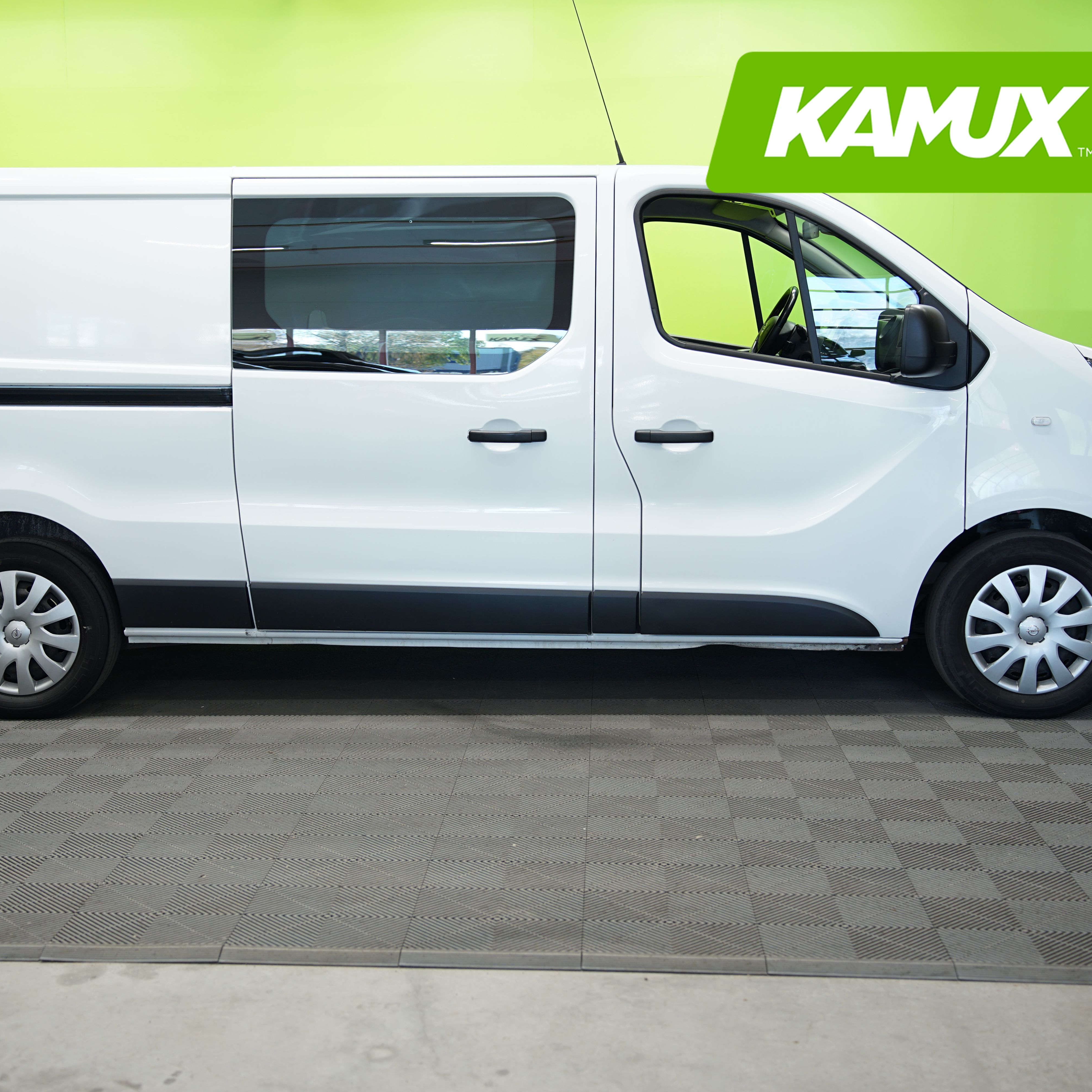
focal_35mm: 46
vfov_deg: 36.8
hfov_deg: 36.8
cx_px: 500
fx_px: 1642
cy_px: 546
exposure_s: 1/25
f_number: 2.8
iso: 200
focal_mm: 36
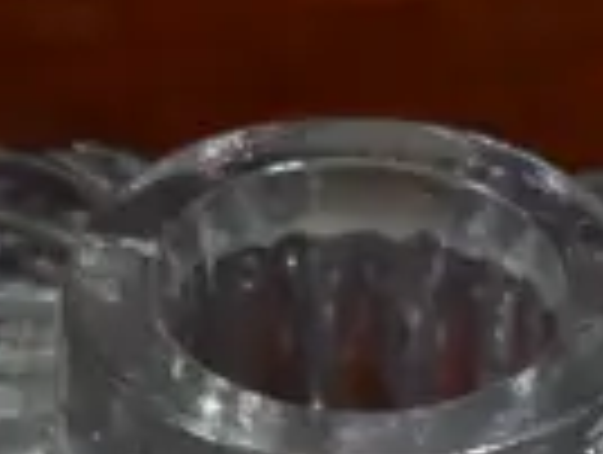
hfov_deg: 5.7
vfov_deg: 4.2
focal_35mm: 336
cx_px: 1260
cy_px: 1472
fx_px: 5864
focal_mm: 22
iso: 320
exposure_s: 1/60
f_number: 4.7
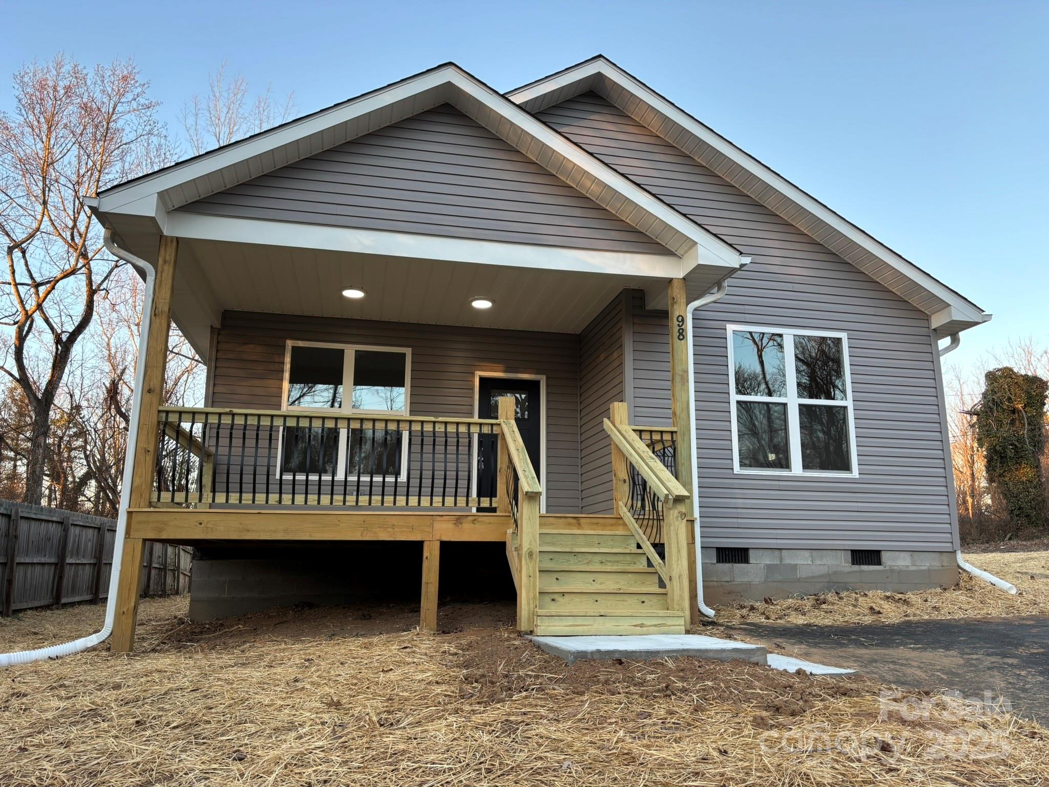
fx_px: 788
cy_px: 394
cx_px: 524
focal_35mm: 26
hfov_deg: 67.3
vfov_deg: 53.1
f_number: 1.6
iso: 50
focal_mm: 5.96
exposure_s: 1/122
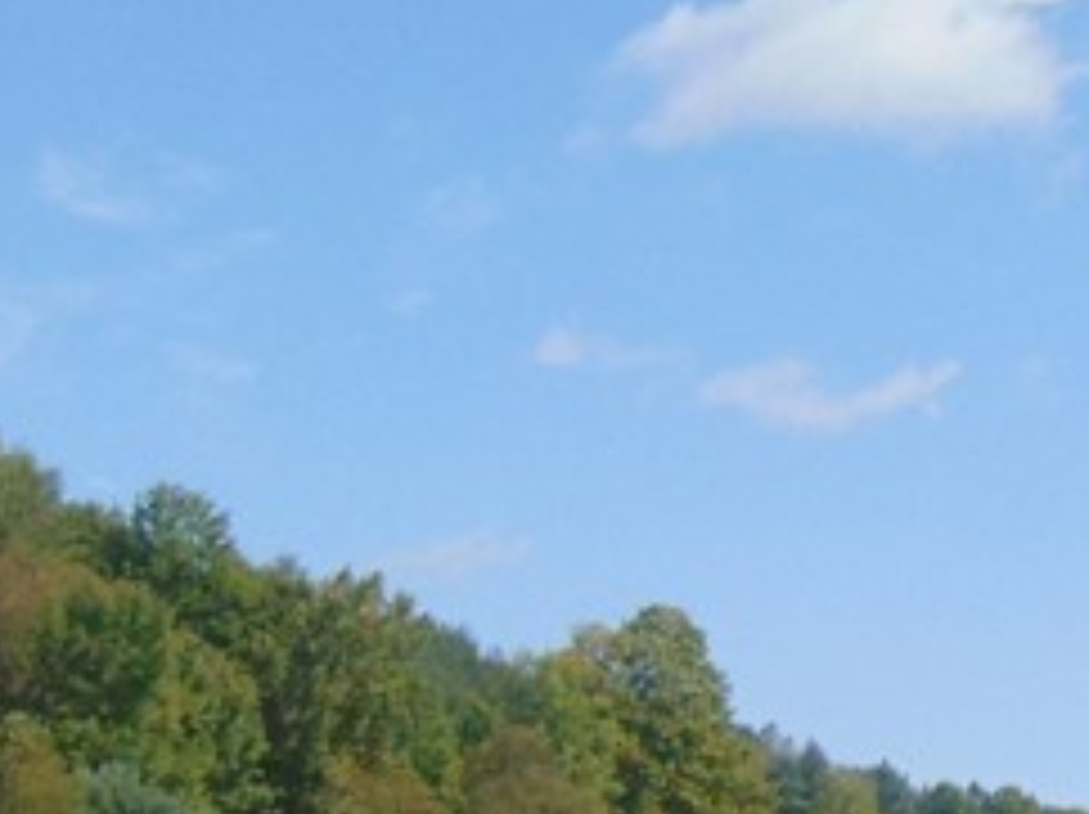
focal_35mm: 127
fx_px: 3991
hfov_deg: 15.3
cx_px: 1040
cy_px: 562
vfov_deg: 11.6
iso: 80
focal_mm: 5.4
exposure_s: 1/200
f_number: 8
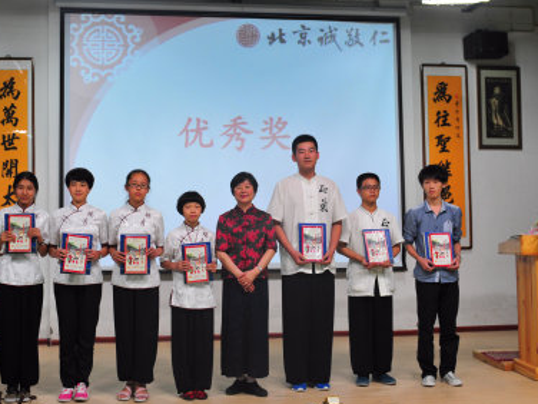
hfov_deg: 41.7
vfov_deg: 32.2
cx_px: 192
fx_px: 699
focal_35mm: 45
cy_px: 208
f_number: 3.5
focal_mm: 24
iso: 500
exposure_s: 1/50
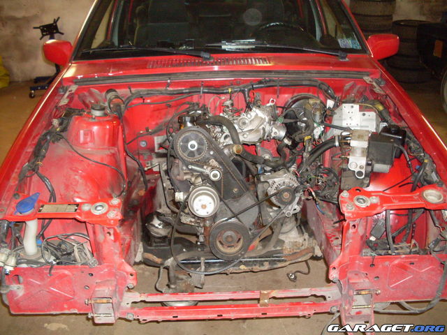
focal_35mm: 38
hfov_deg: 49.0
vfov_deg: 37.7
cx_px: 224
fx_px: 491
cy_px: 168
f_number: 2.8
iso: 200
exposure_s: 1/45
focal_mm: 6.3
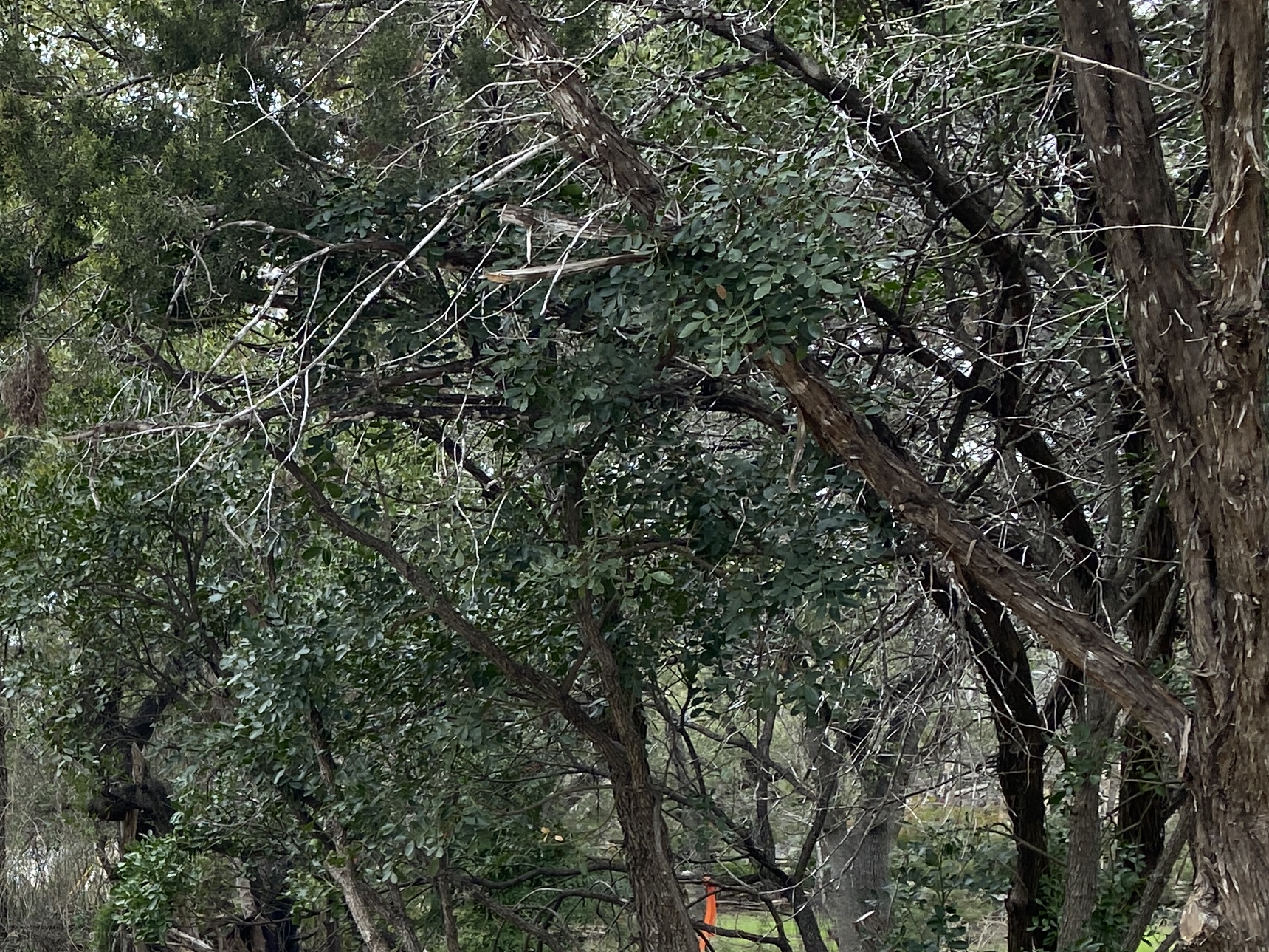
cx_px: -123
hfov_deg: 28.8
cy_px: 1096
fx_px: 2236
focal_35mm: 61
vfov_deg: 22.4
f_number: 1.8
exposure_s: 1/121
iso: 32
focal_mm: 4.25
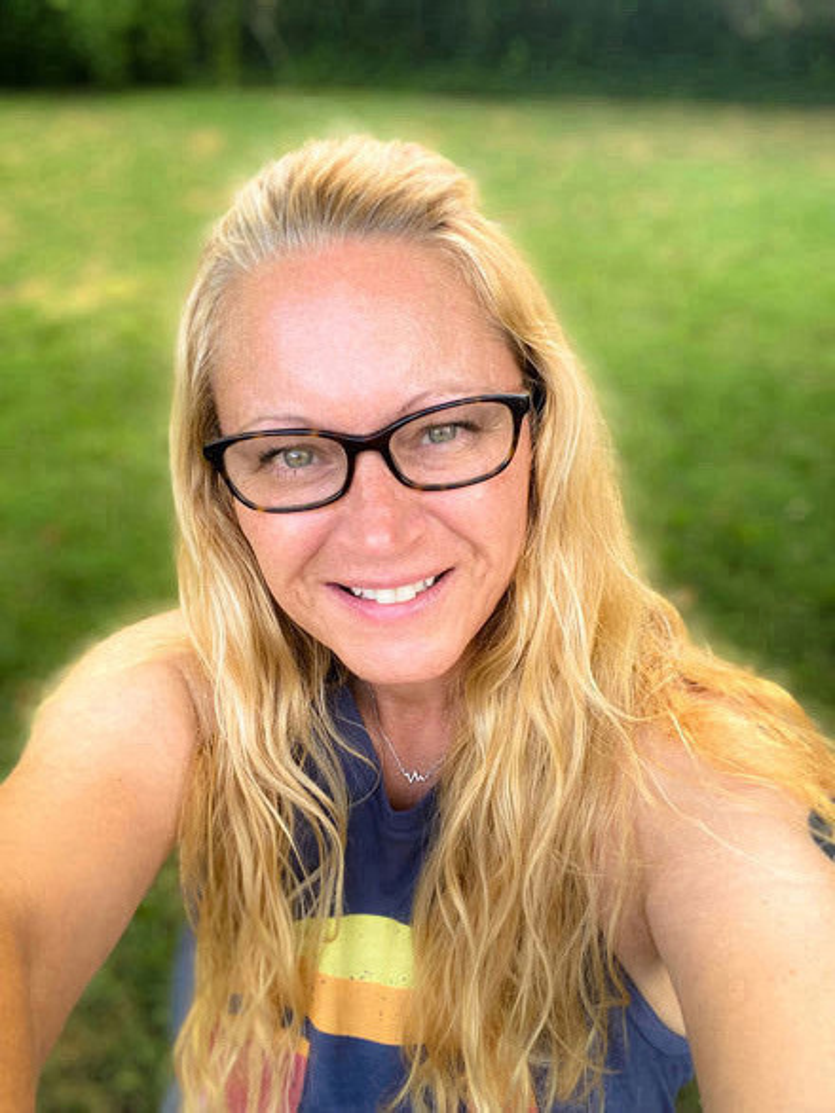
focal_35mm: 30
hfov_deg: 46.8
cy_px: 556
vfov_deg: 60.0
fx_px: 965
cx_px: 418
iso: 50
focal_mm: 2.71
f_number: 2.2
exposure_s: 1/122
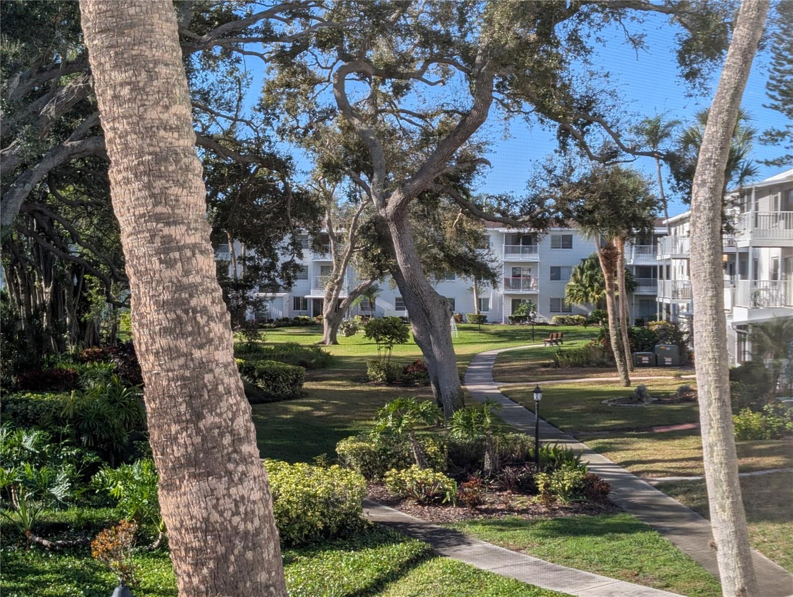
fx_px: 1124
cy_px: 298
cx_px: 396
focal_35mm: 49
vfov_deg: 29.7
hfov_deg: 38.9
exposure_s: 1/542
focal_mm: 6.9
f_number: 1.68
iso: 22
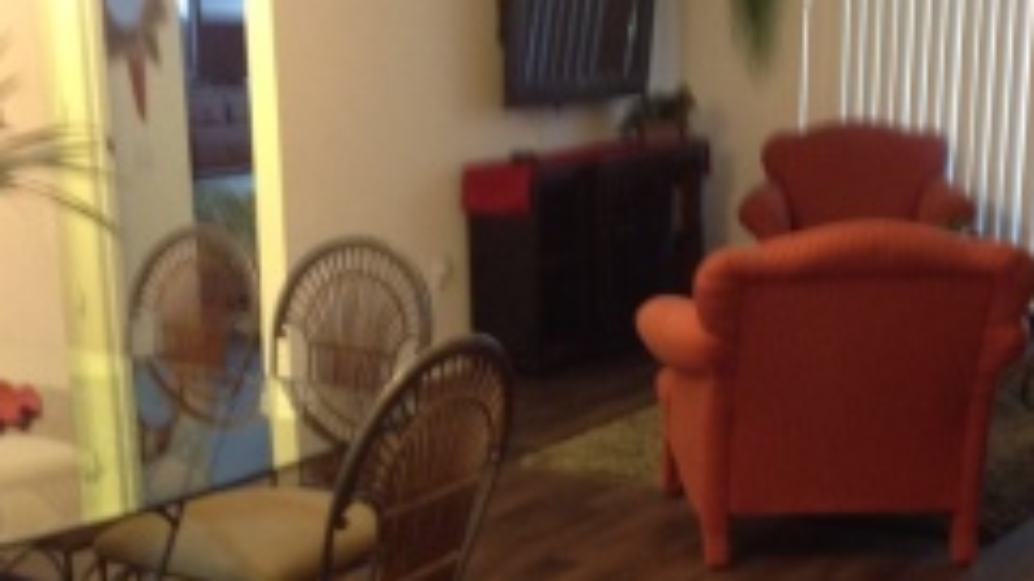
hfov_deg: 33.3
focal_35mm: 63
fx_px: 1727
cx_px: 534
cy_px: 459
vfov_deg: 18.9
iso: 250
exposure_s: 1/15
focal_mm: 4.28
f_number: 2.4
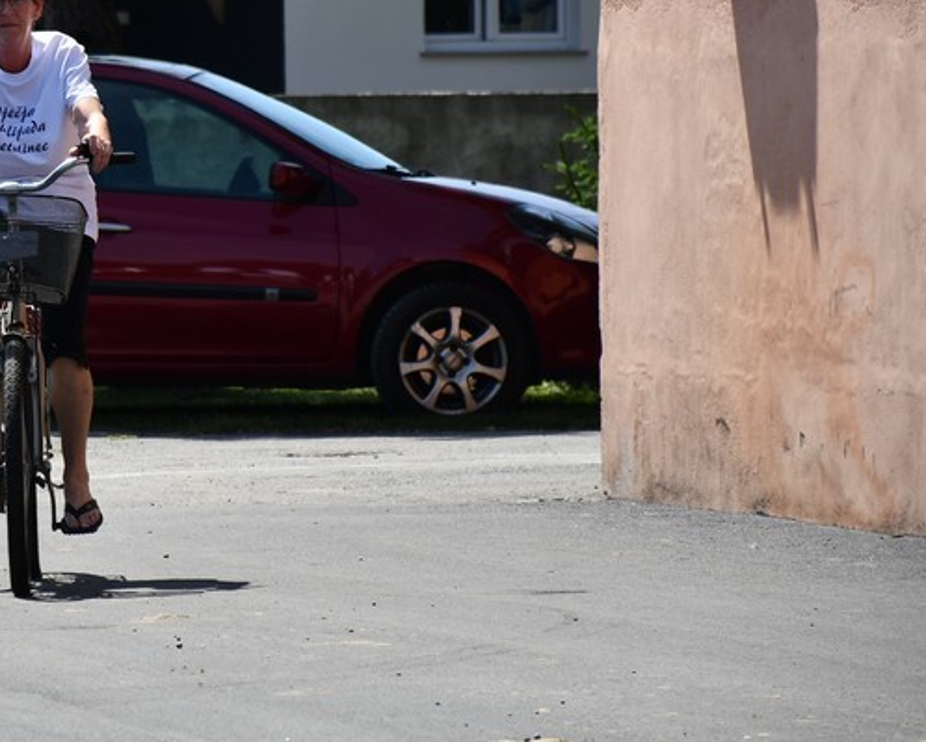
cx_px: 43
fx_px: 11106
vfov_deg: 3.8
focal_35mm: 405
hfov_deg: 4.8
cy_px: 157
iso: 220
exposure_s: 1/1000
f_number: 5.6
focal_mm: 140
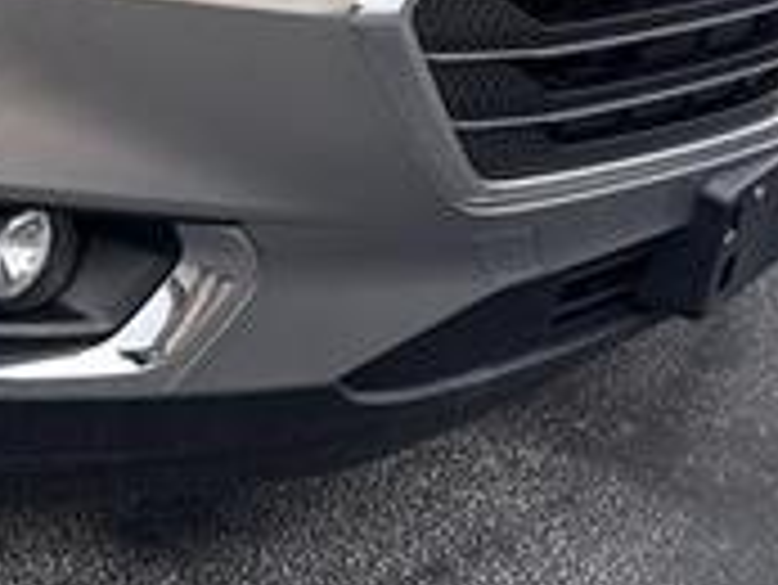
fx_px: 1574
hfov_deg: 25.9
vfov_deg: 19.6
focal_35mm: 70
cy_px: -148
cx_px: -49
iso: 80
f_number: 1.78
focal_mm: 6.76
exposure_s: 1/1271
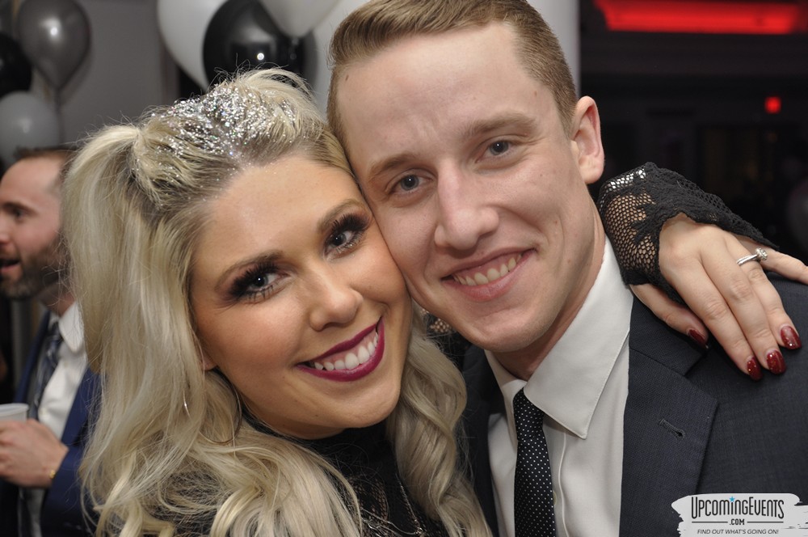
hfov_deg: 35.1
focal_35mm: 57
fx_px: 1278
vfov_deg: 23.7
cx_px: 404
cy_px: 268
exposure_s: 1/60
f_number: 5
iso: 400
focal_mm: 38
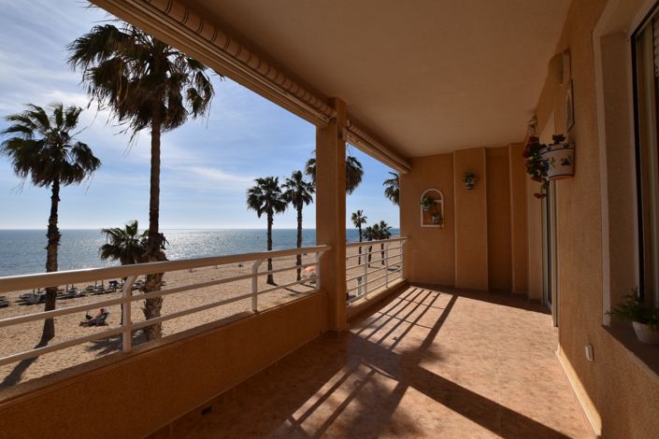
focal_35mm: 15
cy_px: 220
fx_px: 275
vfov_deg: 77.3
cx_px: 330
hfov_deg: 100.4
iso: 200
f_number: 9
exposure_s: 1/1000
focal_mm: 10
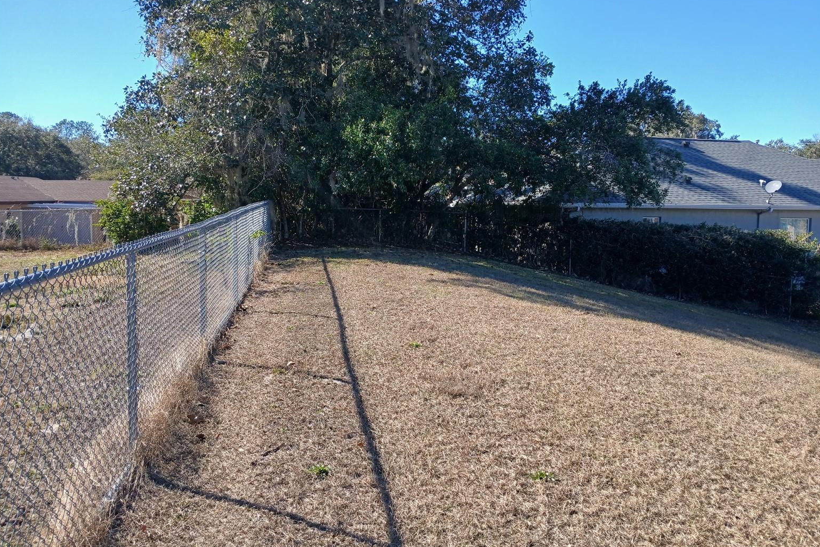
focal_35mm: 28
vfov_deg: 46.3
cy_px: 243
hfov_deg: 65.5
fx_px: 638
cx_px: 418
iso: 20
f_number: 1.8
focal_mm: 3.98
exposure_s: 1/284
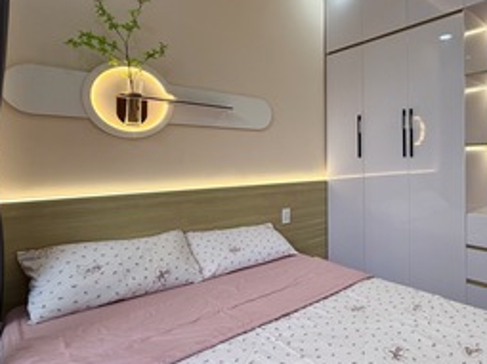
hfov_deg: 70.6
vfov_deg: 60.9
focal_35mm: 22
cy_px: 166
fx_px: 309
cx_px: 372
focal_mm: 2.22
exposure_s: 1/103
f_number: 2.2
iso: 64
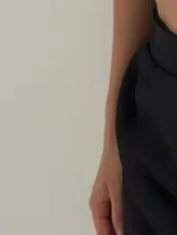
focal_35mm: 220
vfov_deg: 8.7
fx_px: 1497
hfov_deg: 6.7
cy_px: -171
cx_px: 247
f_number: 1.78
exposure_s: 1/60
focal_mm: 6.86
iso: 200
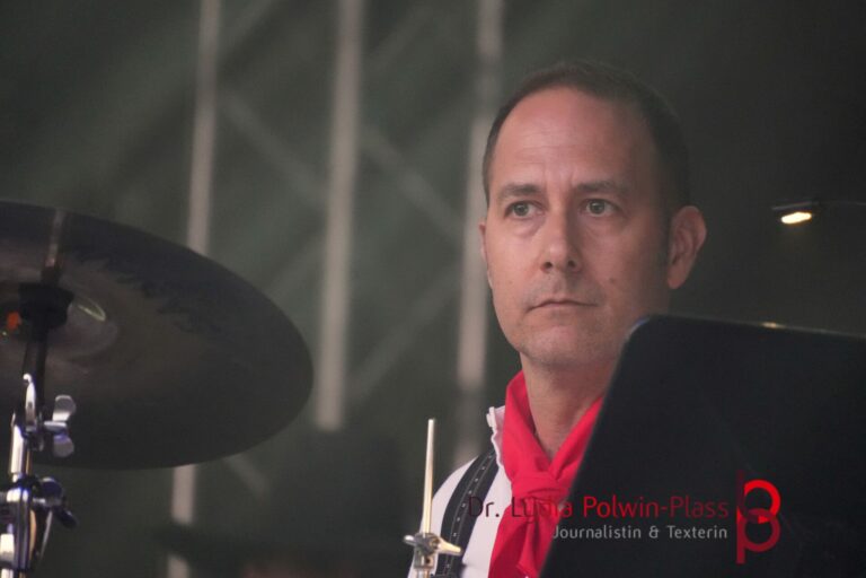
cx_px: 433
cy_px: 289
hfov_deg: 4.6
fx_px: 10824
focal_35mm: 450
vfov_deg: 3.1
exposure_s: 1/40
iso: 6400
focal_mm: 300
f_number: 6.3
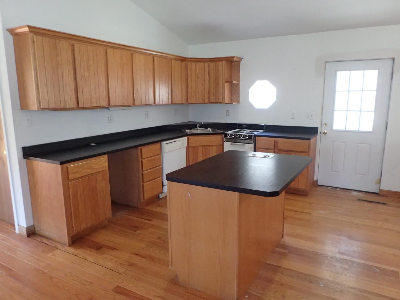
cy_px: 150
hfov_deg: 69.4
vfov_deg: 54.9
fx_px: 289
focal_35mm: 25
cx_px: 200
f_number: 2.8
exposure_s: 1/80
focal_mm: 4.5
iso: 800
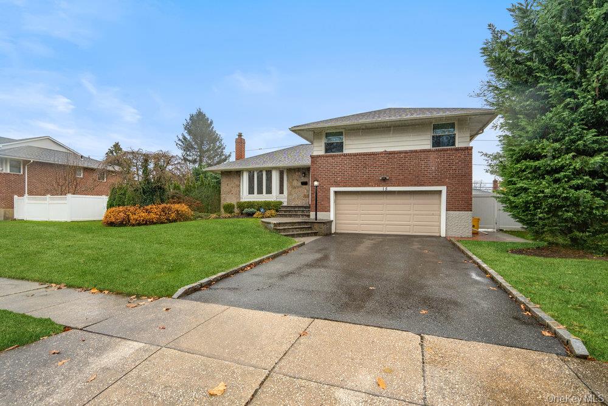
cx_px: 304
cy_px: 203
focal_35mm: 17
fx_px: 287
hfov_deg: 93.3
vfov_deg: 70.5
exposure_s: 1/320
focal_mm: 17
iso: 800
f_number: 5
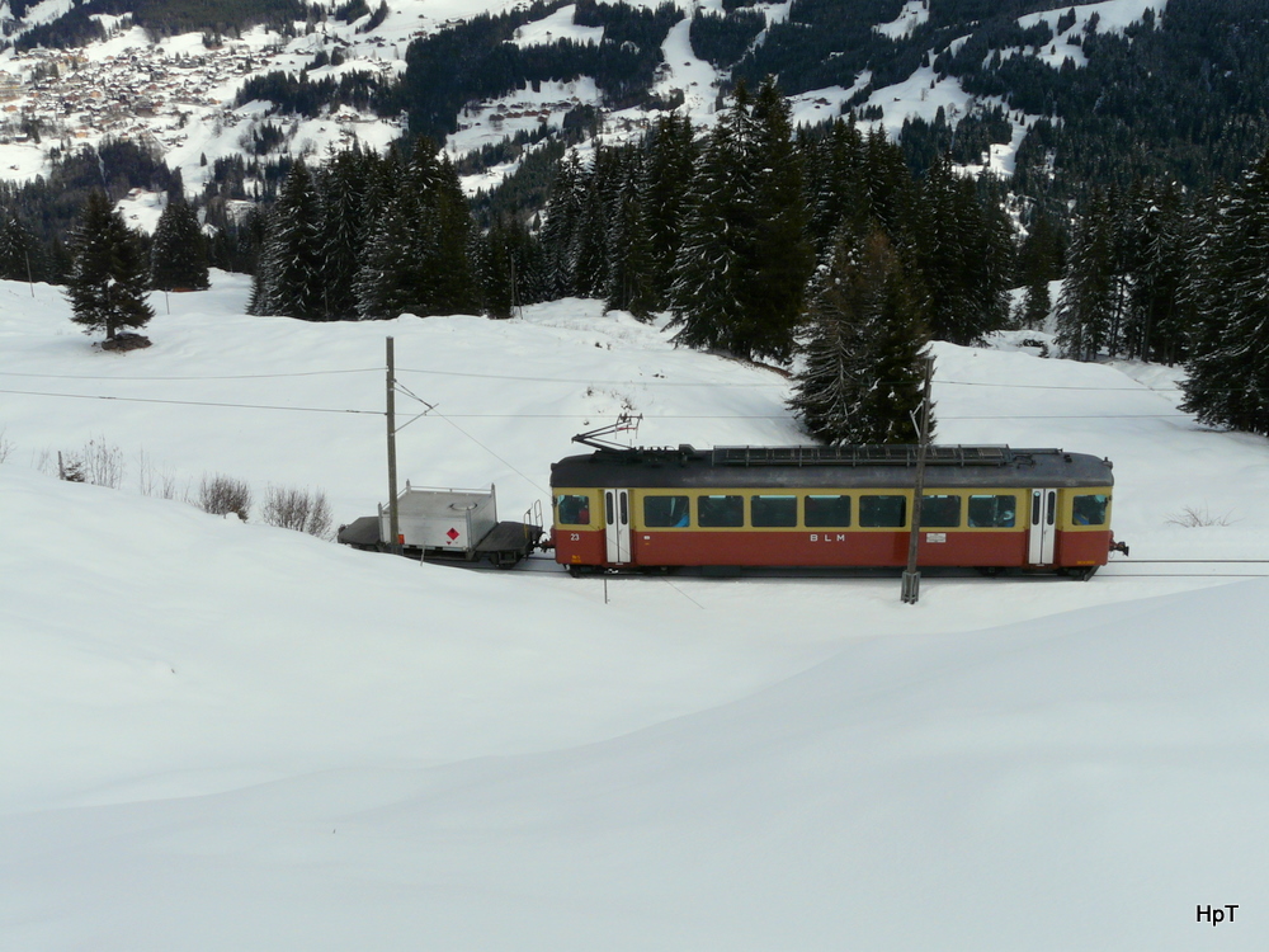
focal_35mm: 43
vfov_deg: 33.6
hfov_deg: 43.9
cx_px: 634
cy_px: 476
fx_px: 1576
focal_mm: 7
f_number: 8
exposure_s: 1/640
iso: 100
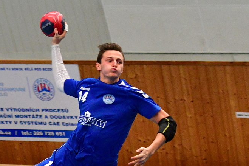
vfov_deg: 6.1
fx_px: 1542
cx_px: 31
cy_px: 175
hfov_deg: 9.2
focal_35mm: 223
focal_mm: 70
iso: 3200
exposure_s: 1/400
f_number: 3.5
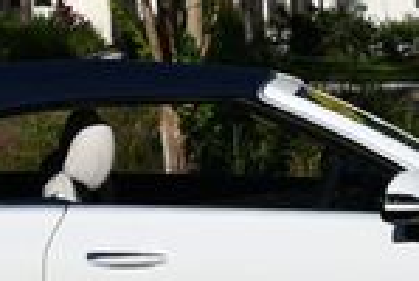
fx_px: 2402
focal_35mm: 206
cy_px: 118
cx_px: 200
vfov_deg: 6.7
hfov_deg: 10.0
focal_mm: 24
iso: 100
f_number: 10
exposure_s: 1/400
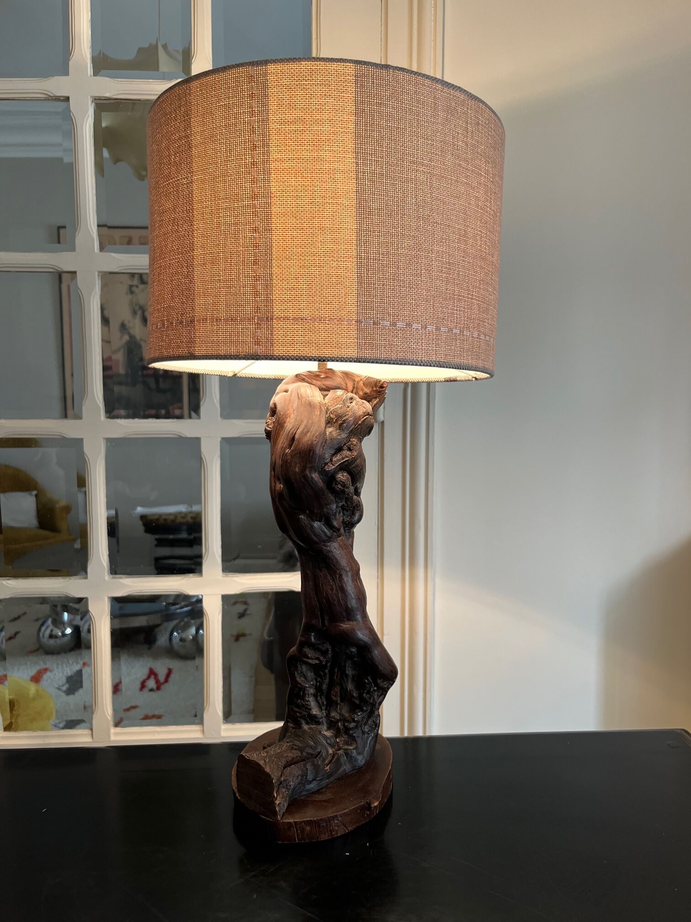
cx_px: 346
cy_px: 461
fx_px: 692
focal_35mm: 26
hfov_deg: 53.1
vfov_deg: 67.3
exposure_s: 1/100
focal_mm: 5.1
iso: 125
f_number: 1.6
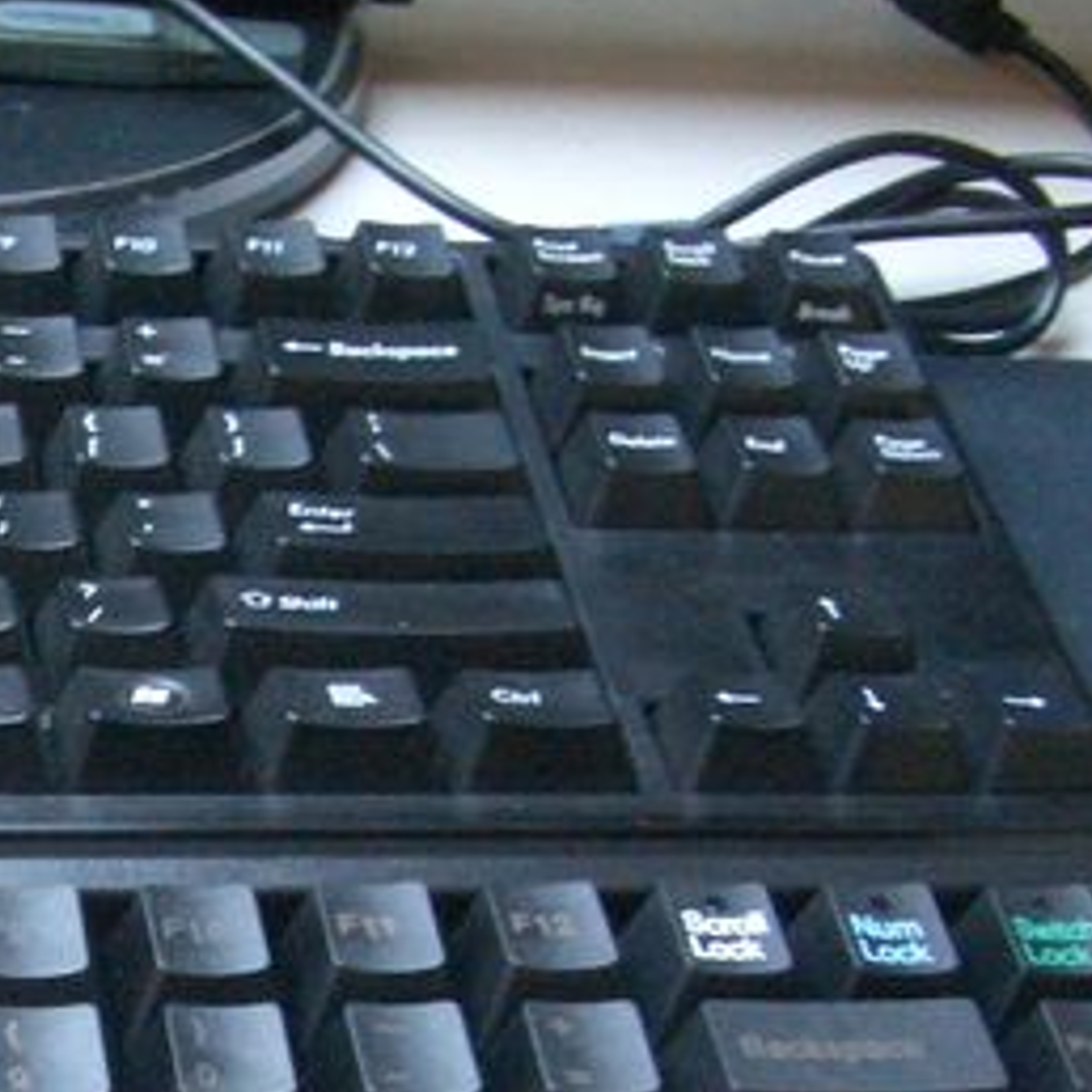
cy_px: 1147
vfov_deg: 17.6
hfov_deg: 17.2
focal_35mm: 96
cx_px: -250
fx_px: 3426
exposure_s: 1/25
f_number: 2.6
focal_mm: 5.8
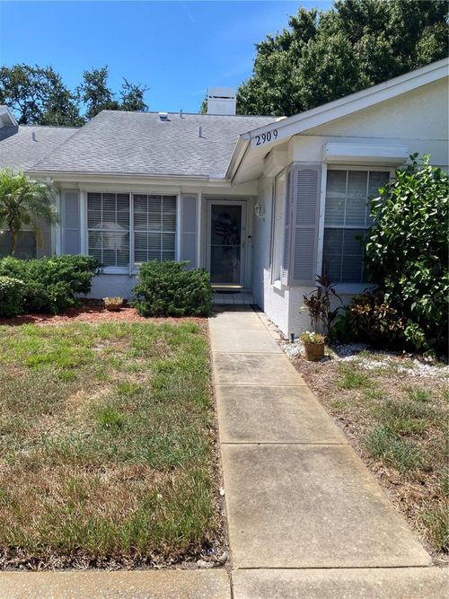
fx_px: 484
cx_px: 224
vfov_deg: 63.5
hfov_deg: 49.7
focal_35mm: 28
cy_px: 300
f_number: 1.8
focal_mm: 3.99
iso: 20
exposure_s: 1/1453
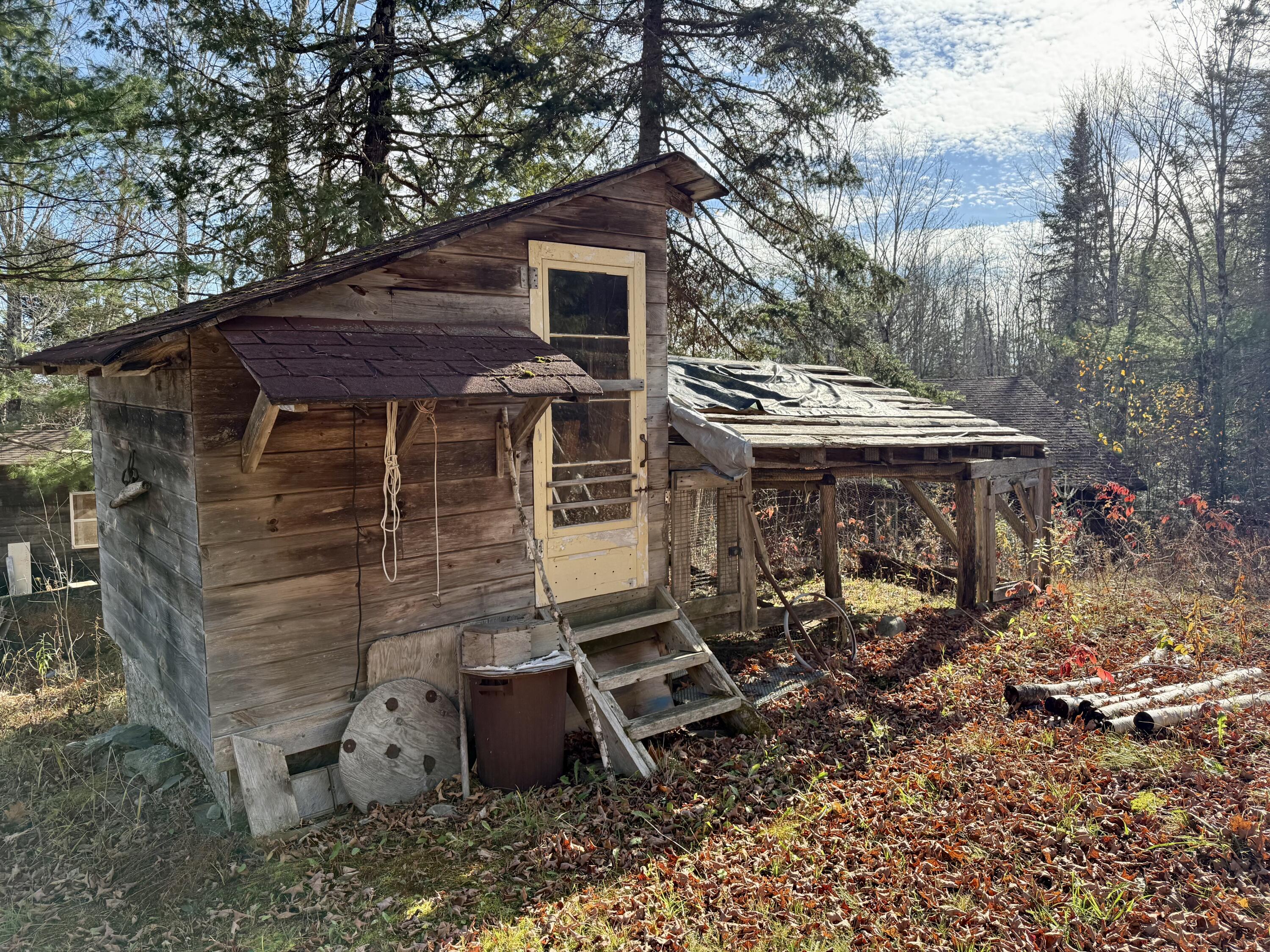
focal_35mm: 24
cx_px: 635
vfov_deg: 56.8
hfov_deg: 71.6
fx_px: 881
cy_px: 476
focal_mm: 6.76
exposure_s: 1/1653
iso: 100
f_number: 1.78
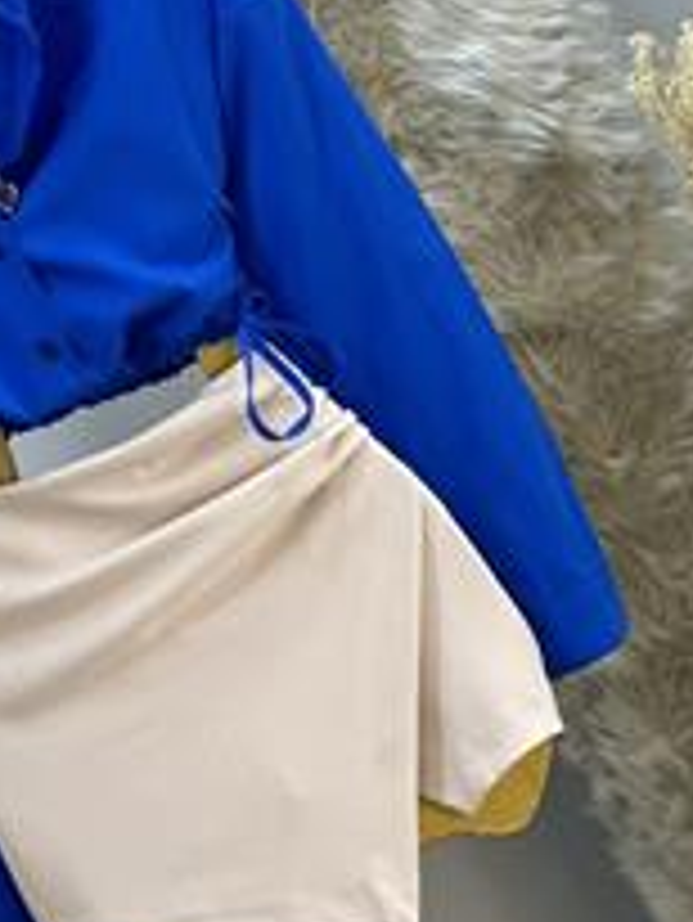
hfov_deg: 9.9
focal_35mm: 150
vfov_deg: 13.1
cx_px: 86
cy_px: 297
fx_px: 4000
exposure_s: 1/100
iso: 160
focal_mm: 9
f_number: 2.8
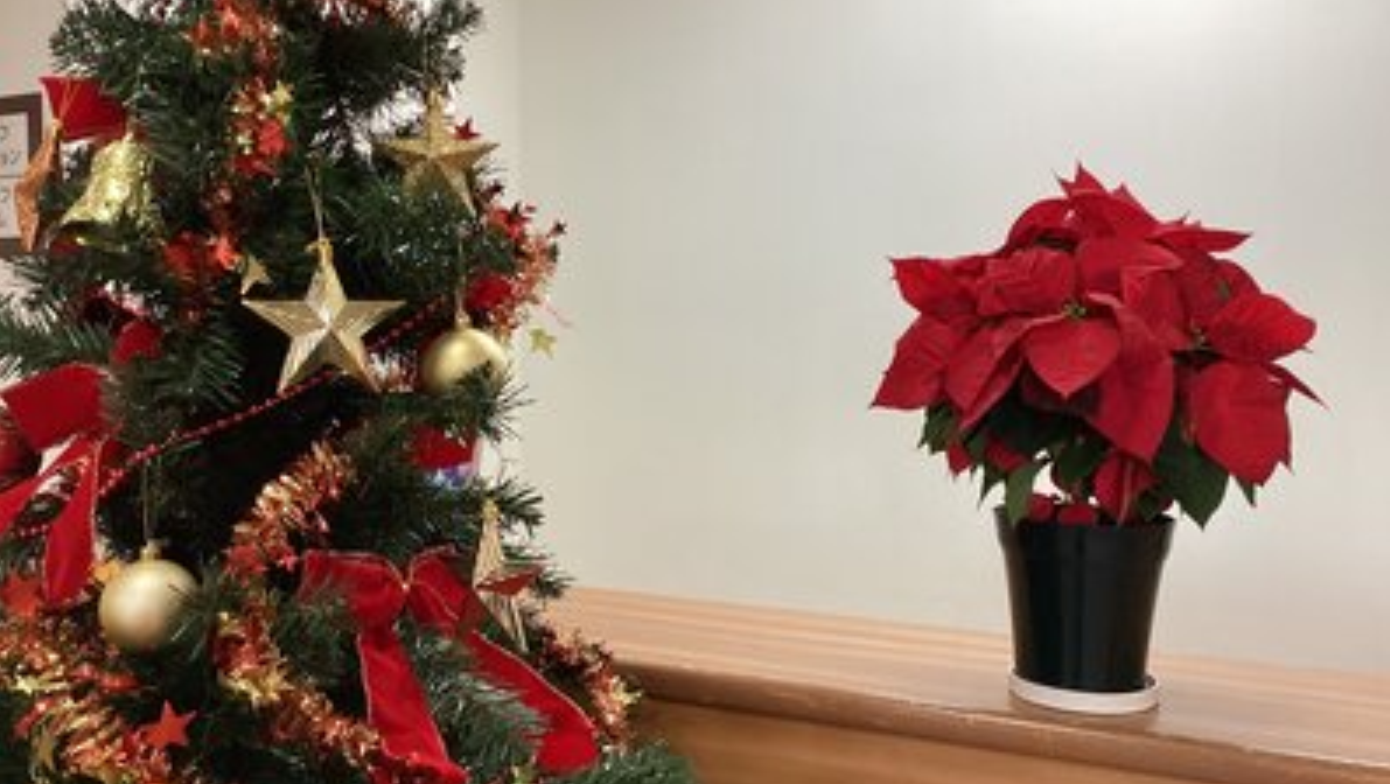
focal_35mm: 34
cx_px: 697
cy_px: 385
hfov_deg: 58.0
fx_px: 1254
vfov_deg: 34.7
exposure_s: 1/60
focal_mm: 3.3
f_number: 2.4
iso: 80
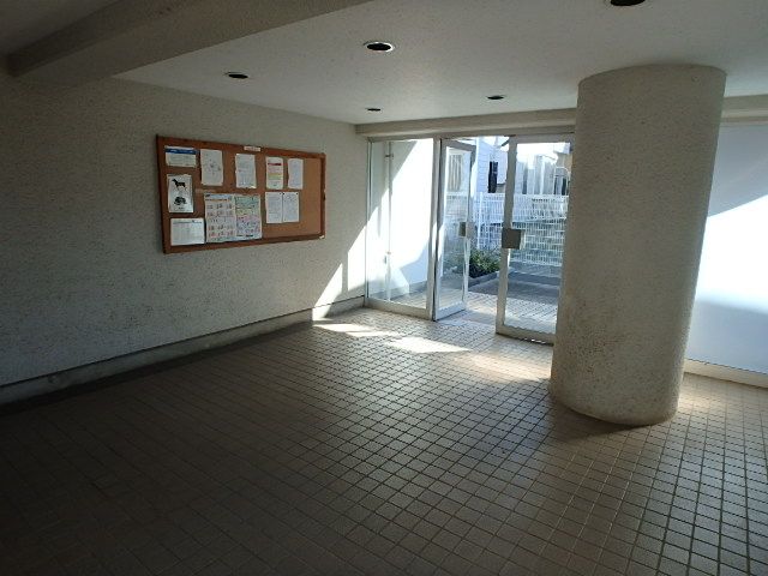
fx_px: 466
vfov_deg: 63.4
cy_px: 288
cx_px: 384
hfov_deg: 79.0
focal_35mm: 21
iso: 125
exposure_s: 1/160
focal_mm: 3.7
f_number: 3.5
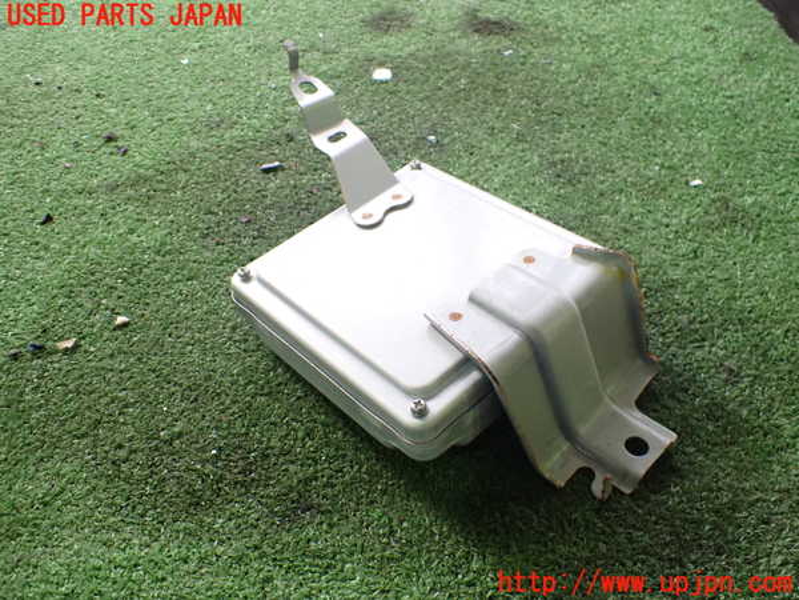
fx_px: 692
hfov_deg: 60.0
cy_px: 300
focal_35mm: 30
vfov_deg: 46.8
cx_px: 400
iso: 800
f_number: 2.3
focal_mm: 5.4
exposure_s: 1/80
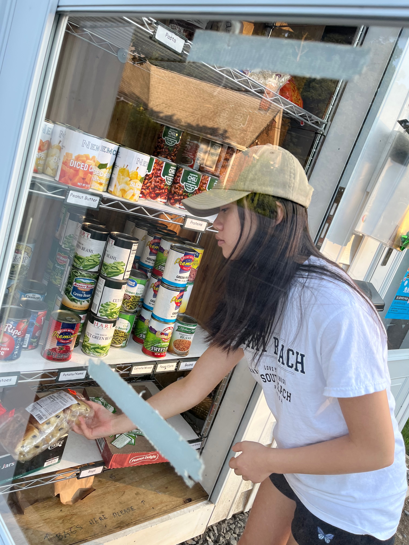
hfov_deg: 53.1
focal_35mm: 26
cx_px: 204
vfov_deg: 67.3
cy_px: 272
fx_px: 410
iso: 40
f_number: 1.6
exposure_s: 1/209
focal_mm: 5.1
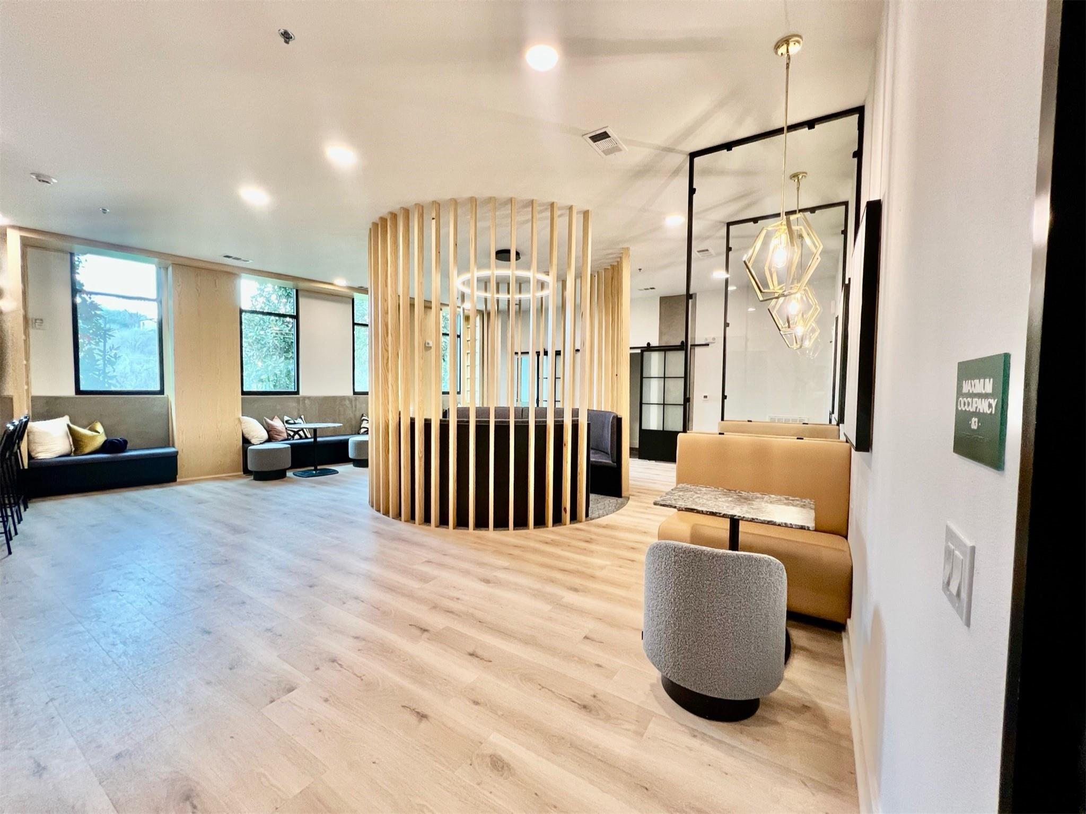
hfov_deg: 106.2
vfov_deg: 89.9
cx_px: 543
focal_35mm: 13
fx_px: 408
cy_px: 407
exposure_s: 1/60
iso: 200
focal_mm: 1.57
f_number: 1.8
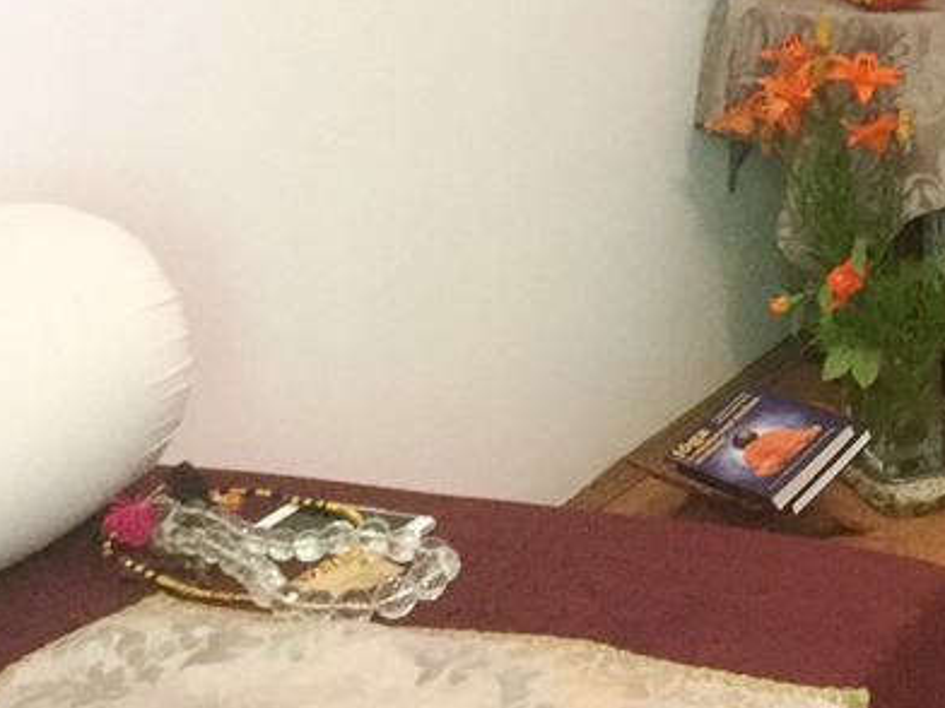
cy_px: 14
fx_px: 2211
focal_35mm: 81
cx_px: 1109
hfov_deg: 22.4
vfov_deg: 17.8
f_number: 2.4
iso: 200
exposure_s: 1/20
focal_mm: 3.3
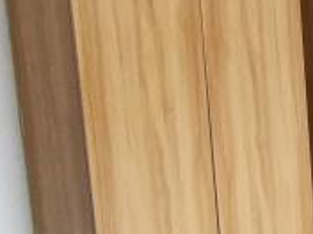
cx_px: 608
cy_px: 44
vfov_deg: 16.1
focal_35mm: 91
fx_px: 823
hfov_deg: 16.7
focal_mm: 2.26
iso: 320
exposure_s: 1/33.3
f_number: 2.2
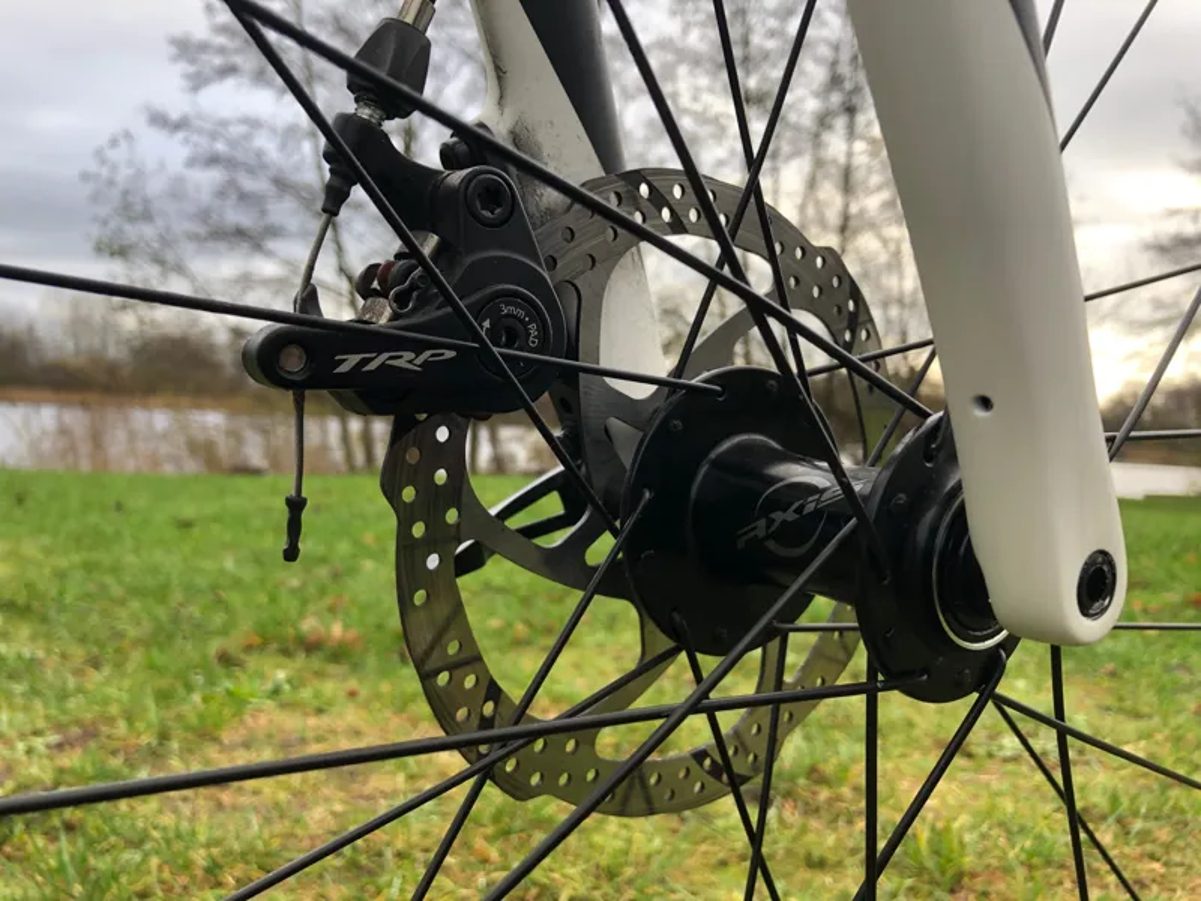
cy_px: 450
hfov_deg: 63.4
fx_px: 971
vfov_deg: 49.7
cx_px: 600
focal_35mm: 28
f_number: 1.8
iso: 25
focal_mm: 4
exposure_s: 1/120
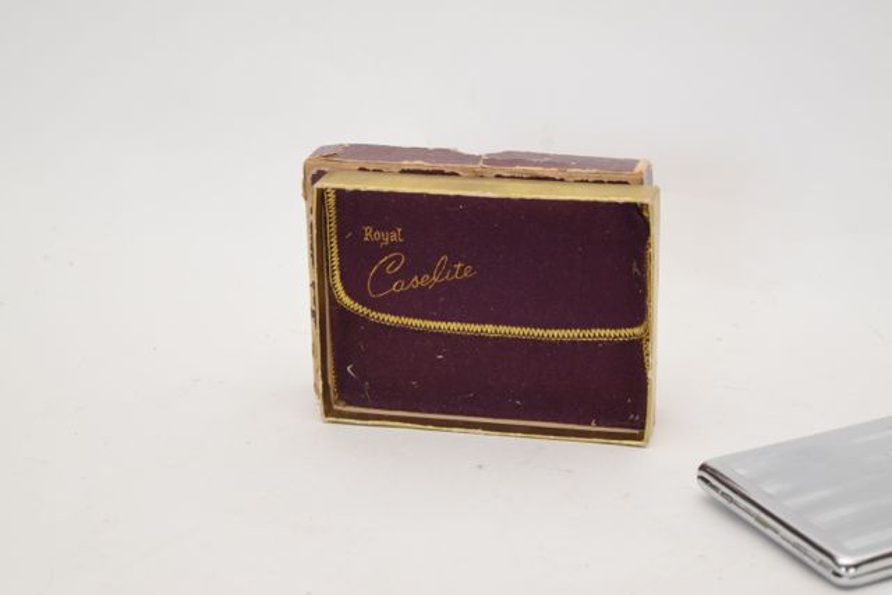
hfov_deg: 24.6
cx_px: 446
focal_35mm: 82
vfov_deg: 16.6
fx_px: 2044
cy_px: 298
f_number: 5.6
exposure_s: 1/125
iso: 1600
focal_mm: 55
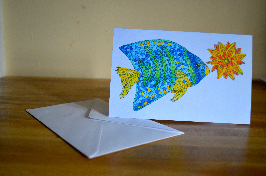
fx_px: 265
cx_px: 133
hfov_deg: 53.2
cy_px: 88
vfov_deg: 36.7
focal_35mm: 36
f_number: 4
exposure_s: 1/50
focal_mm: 24
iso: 800
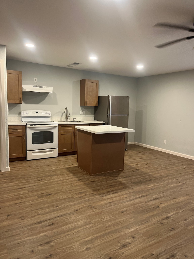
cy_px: 130
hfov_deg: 53.1
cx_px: 97
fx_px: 194
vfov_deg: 67.3
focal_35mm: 26
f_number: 1.6
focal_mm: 5.1
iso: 160
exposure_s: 1/60
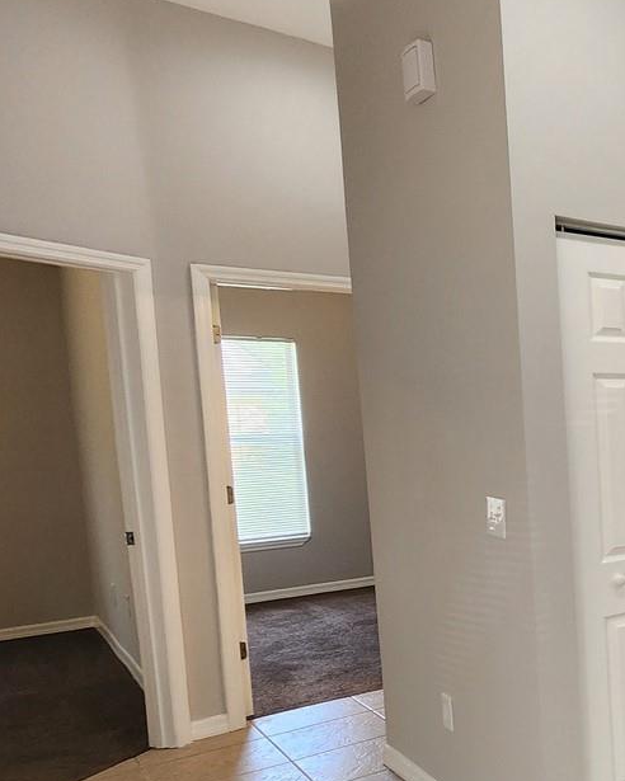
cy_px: 481
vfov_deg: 53.7
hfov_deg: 28.1
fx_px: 763
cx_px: 953
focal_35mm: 33
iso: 200
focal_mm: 2.2
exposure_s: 1/60
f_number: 2.2
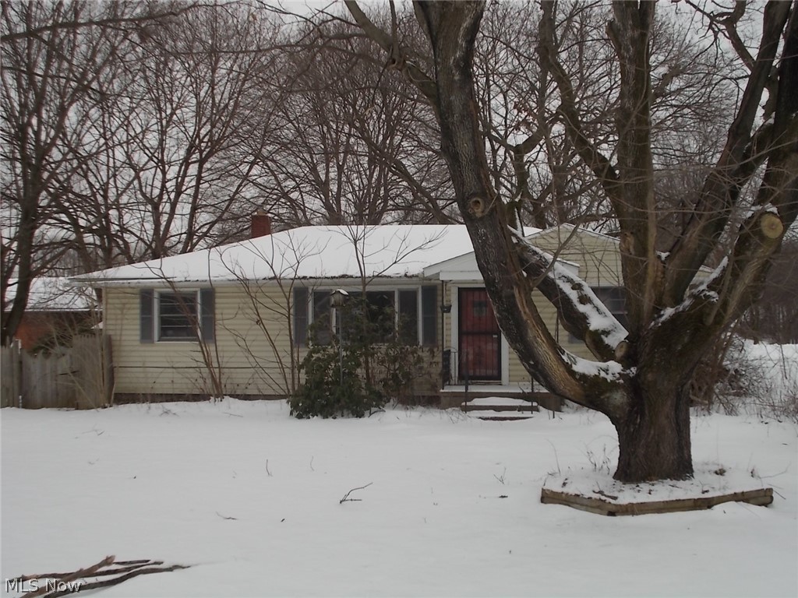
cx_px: 399
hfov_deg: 42.9
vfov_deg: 32.9
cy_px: 299
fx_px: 1014
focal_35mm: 44
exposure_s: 1/100
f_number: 4.2
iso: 80
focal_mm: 7.9
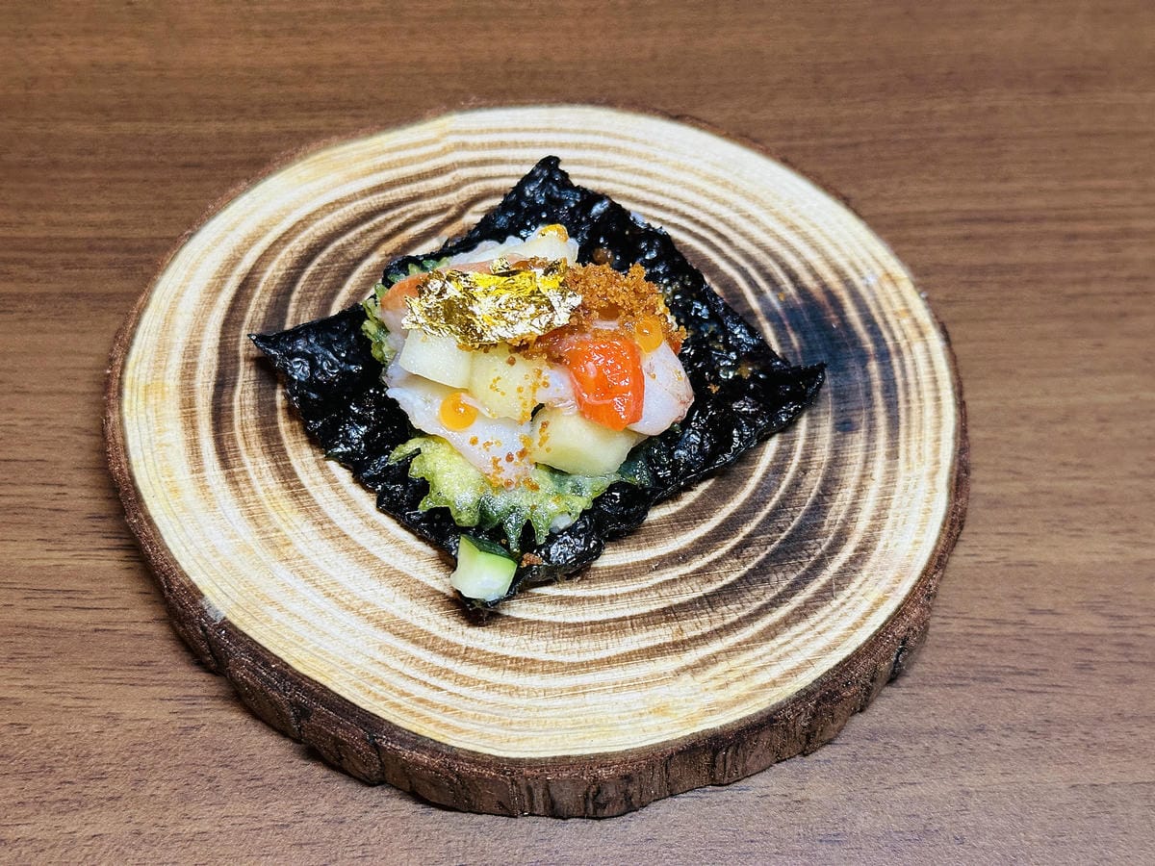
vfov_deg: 30.3
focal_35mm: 48
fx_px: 1602
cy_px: 433
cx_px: 578
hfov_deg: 39.7
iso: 250
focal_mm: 6.86
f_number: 1.78
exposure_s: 1/40
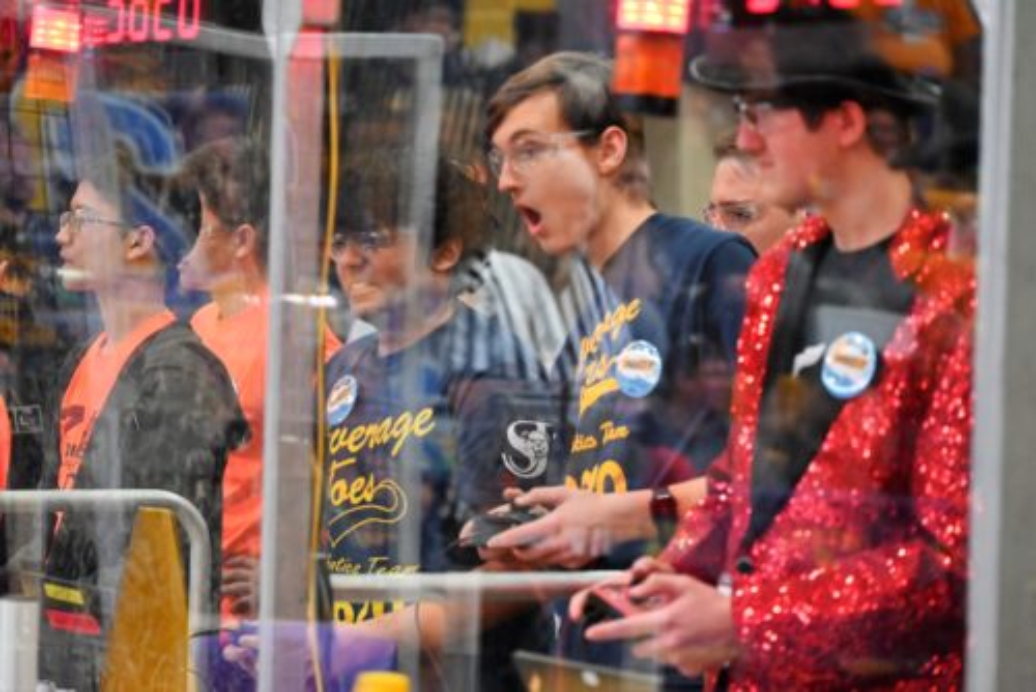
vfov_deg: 6.9
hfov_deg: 10.3
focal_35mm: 200
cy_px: 346
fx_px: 5759
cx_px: 518
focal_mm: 200
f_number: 6.3
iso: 6400
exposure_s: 1/125
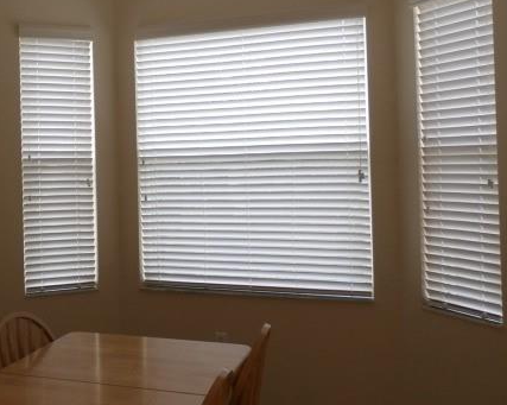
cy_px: 158
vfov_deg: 36.3
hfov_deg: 43.4
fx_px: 615
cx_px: 128
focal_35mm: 41
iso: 160
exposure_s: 1/60
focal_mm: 4.98
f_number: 3.2
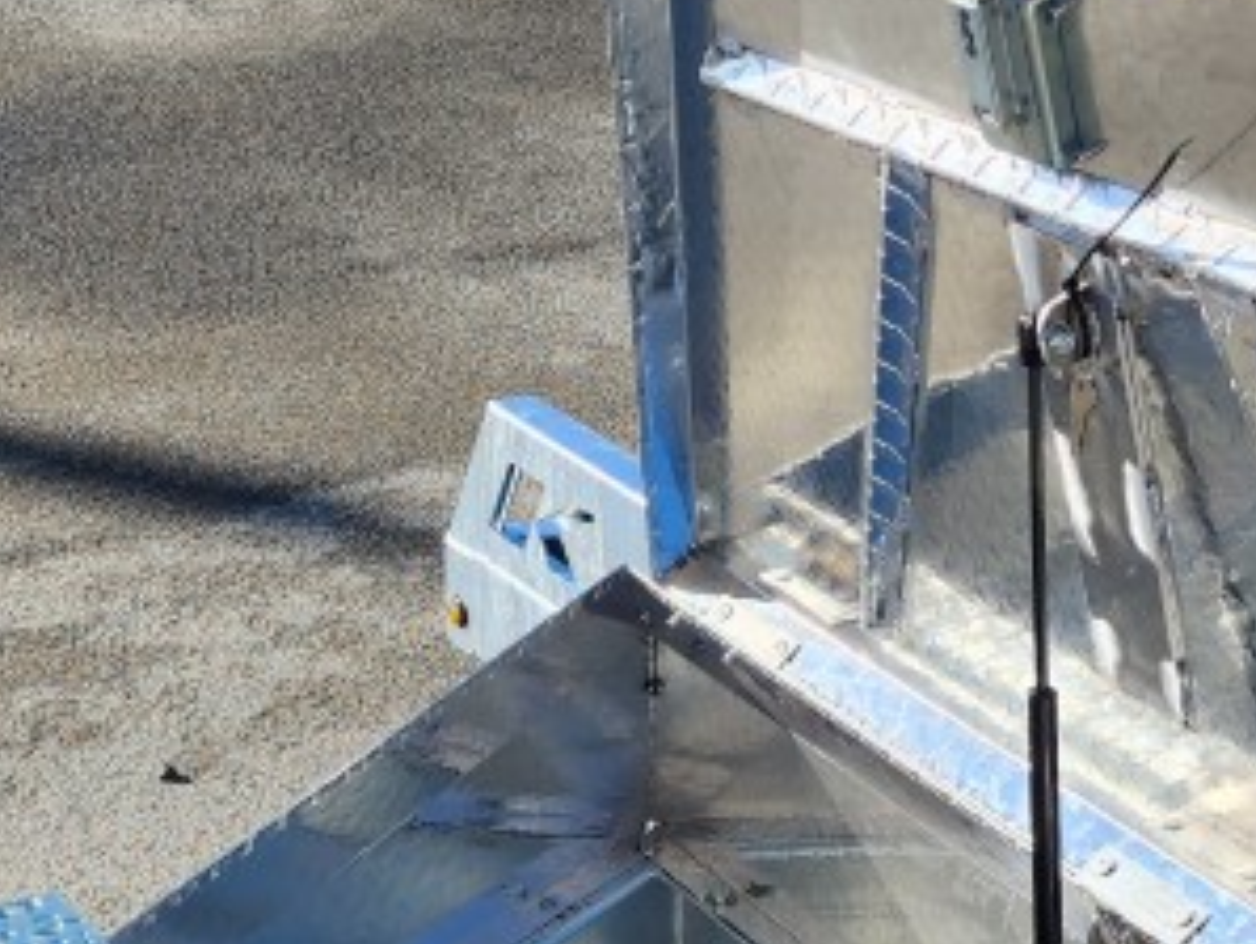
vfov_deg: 18.2
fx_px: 2869
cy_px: 948
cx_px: 872
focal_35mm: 79
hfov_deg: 24.5
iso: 12
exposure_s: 1/832
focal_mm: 6.4
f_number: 1.8
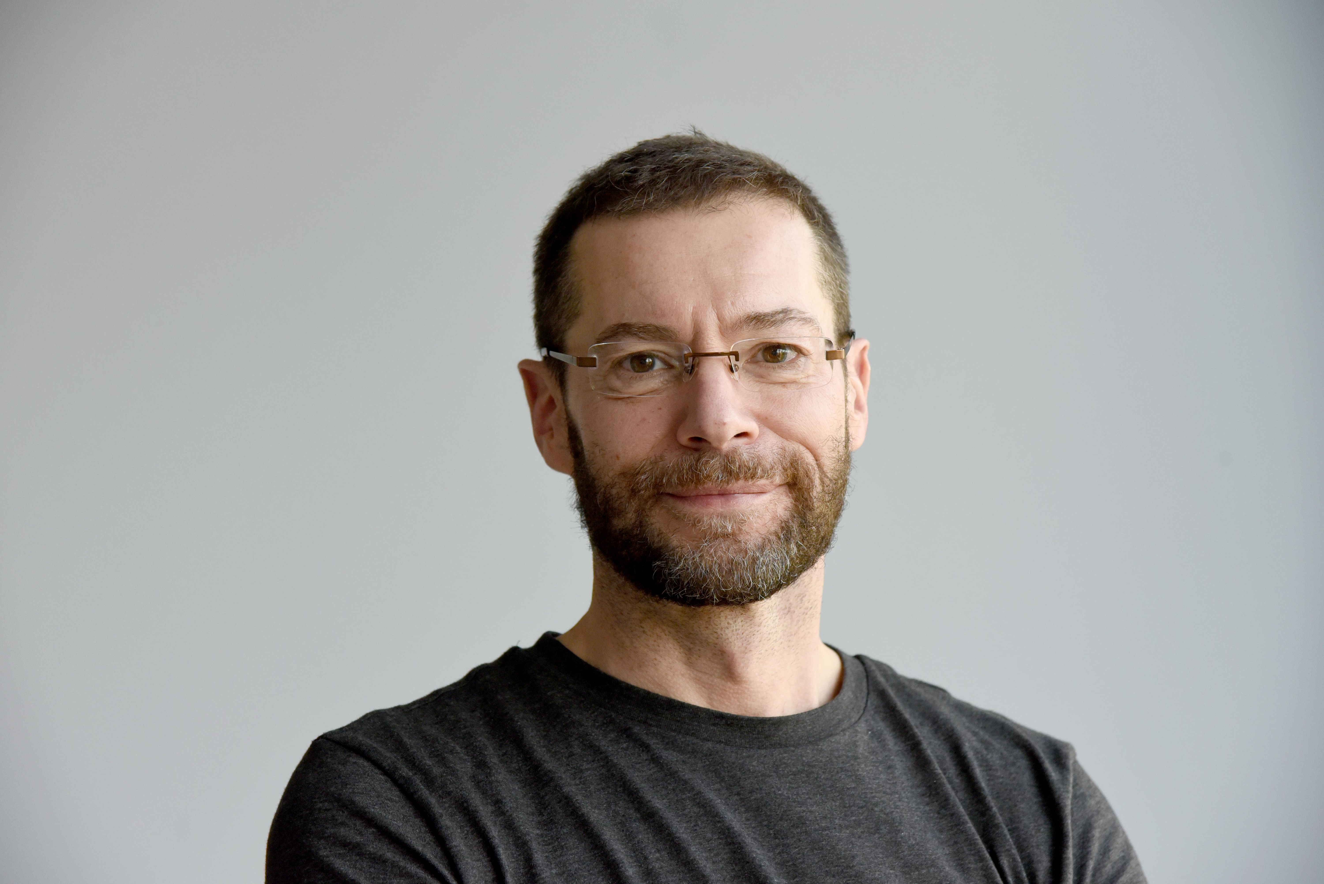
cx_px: 662
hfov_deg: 19.4
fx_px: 3863
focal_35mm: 105
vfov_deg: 13.1
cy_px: 442
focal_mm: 105
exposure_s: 1/640
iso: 2000
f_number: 6.3
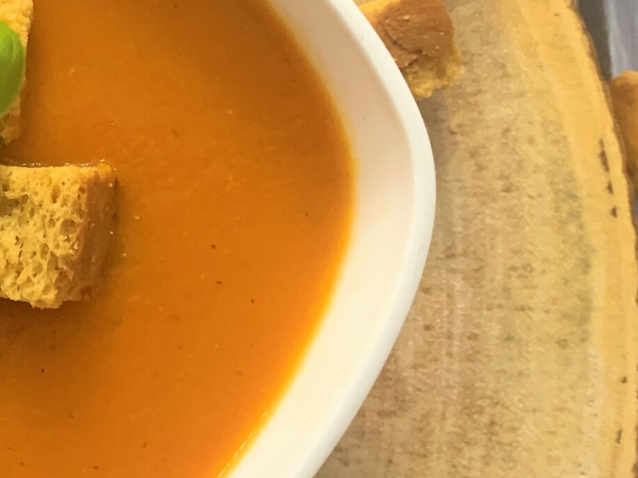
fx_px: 1345
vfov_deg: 19.6
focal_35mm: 73
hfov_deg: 25.5
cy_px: -1
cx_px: 15
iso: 320
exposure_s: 1/50
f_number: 1.8
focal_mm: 4.25
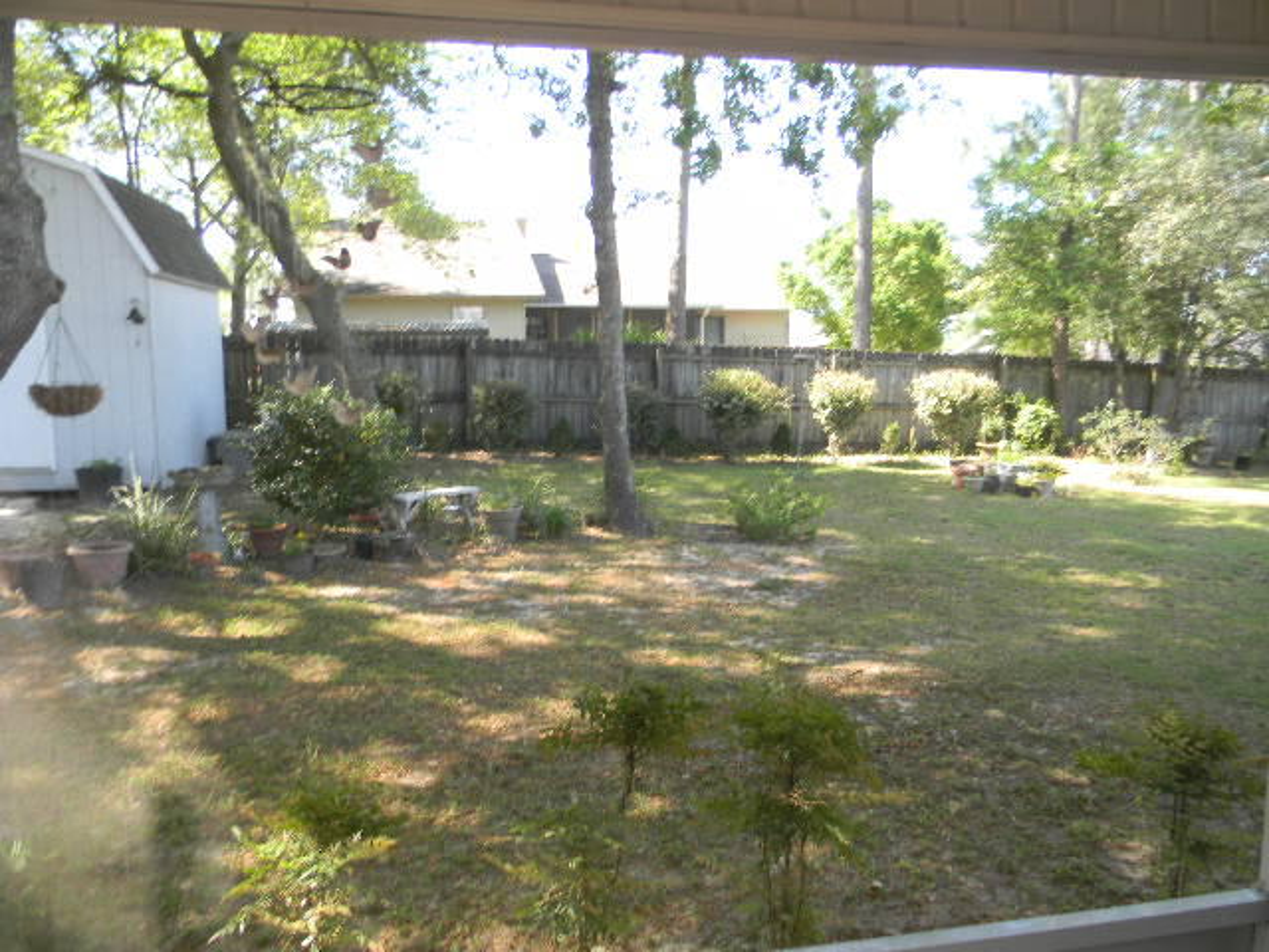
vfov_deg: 49.7
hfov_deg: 63.4
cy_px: 476
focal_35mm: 28
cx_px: 634
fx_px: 1026
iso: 83
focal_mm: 5
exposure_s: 1/30
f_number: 3.5
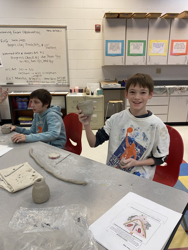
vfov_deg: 67.3
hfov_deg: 53.1
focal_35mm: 26
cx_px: 94
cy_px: 125
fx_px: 188
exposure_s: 1/60
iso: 80
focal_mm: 4.25
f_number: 1.8
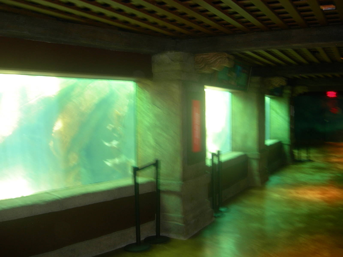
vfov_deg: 37.7
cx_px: 172
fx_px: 377
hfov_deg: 49.0
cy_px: 128
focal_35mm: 38
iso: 53
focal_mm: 7.8
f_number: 2.8
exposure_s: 1/4.1
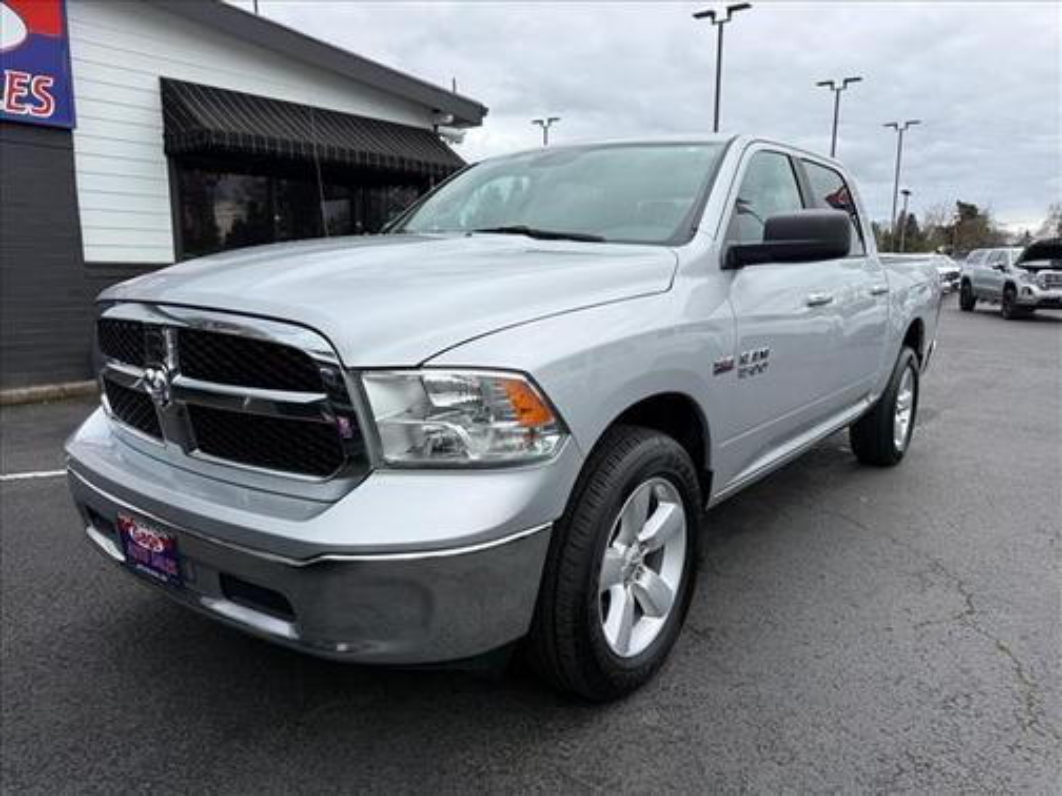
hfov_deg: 71.6
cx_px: 531
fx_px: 736
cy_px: 398
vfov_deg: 56.8
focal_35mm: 24
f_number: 1.78
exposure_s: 1/2232
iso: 80
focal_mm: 6.76
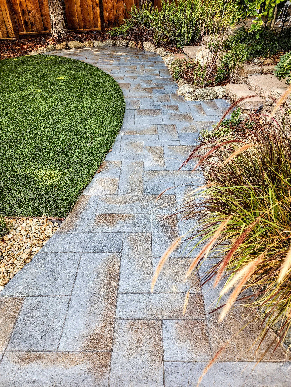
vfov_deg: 73.9
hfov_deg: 58.9
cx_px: 146
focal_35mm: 23
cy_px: 194
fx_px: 258
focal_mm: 6.4
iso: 50
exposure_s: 1/180
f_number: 1.8
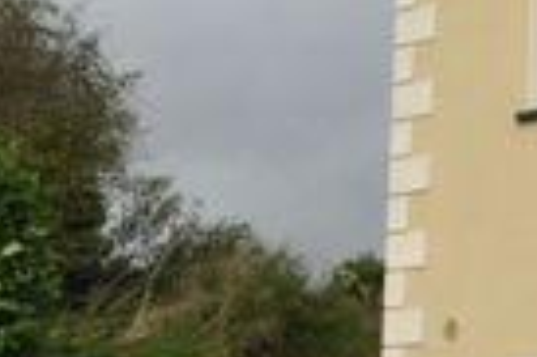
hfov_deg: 22.9
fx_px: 1177
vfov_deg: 16.9
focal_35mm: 79
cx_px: 694
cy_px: 337
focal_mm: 10
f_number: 9
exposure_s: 1/200
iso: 100
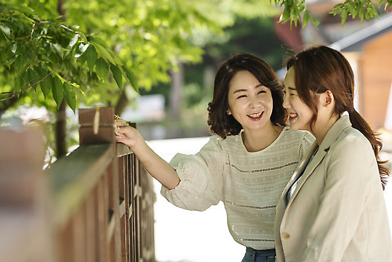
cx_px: 196
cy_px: 131
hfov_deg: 23.9
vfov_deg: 16.1
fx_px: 926
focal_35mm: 85
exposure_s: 1/500
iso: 100
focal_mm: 85
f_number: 2.2
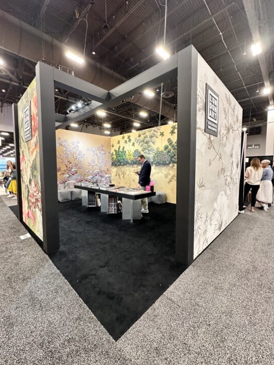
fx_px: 158
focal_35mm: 15
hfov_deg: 81.8
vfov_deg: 98.1
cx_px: 136
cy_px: 178
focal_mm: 2.22
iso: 160
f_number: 2.2
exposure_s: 1/60
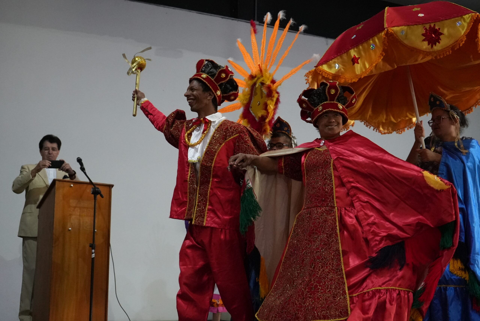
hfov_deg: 42.7
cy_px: 160
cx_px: 240
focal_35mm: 46
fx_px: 614
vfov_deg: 29.3
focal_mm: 46
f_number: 5.6
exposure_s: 1/250
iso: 12800
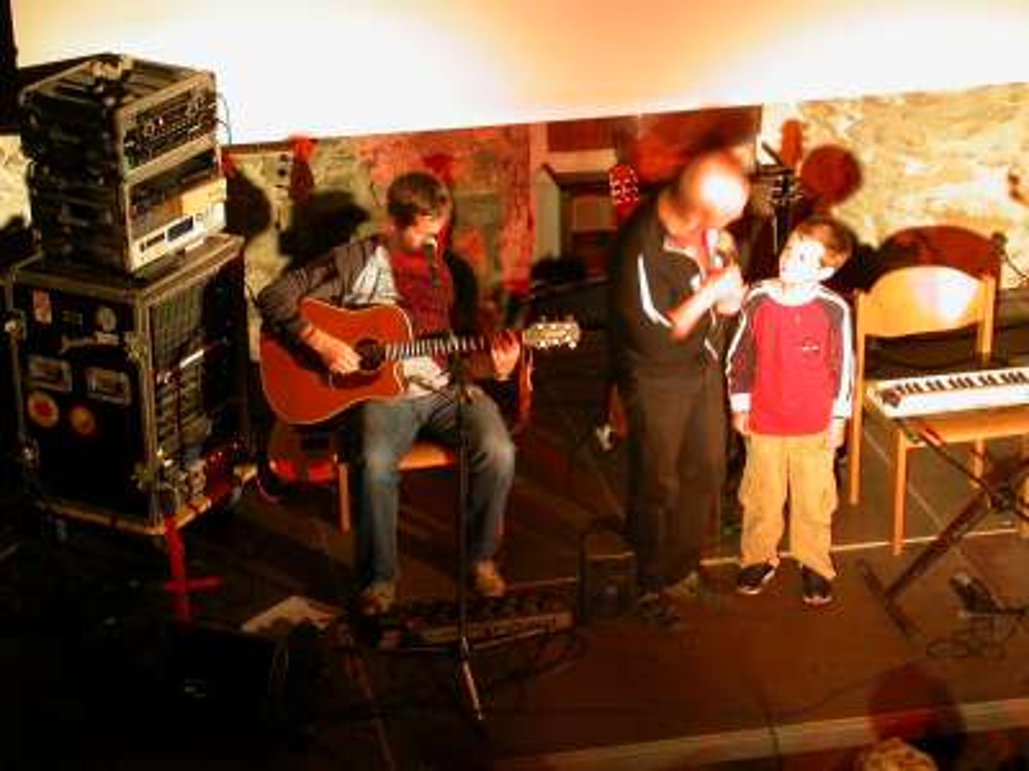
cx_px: 514
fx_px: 2616
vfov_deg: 16.8
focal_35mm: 88
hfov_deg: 22.3
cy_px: 386
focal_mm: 18.2
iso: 168
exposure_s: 1/4.3
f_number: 3.7
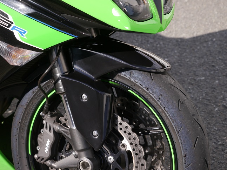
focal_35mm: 106
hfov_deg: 18.6
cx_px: 114
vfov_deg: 14.0
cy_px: 85
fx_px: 695
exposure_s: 1/400
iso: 160
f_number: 5.6
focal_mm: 53
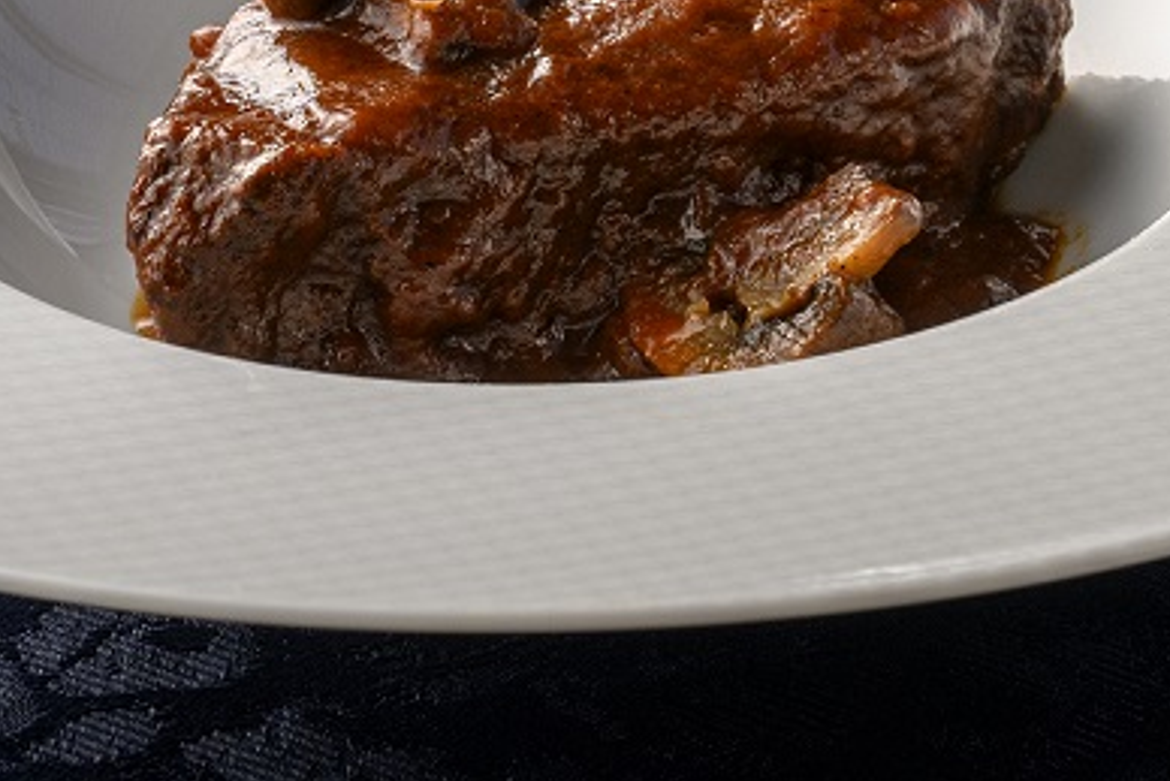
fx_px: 13069
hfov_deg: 5.1
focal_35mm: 402
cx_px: 1407
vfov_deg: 3.4
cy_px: -546
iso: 200
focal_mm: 105
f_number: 11
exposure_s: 1/200
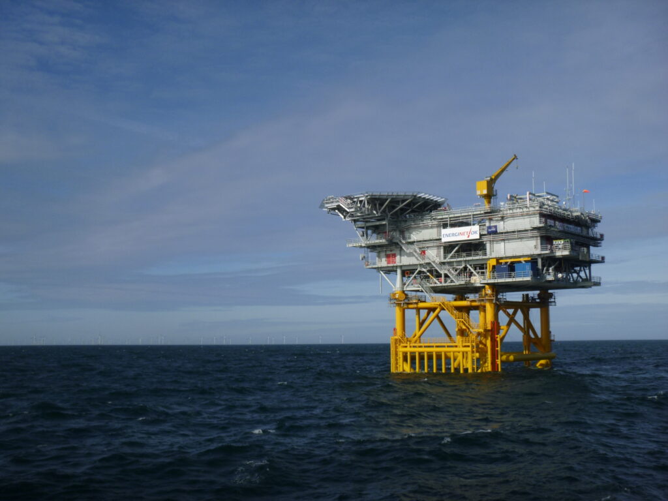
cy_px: 250
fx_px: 849
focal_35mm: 44
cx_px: 334
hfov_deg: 42.9
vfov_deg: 32.9
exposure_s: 1/1000
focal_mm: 7.9
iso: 100
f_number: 4.7
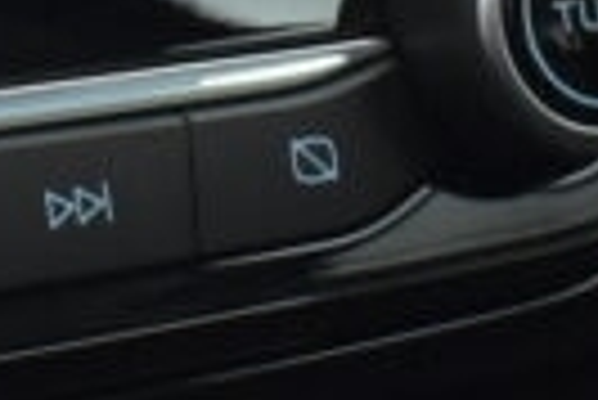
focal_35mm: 265
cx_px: -351
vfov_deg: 5.1
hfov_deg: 7.6
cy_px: -355
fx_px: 4404
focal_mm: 23
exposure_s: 1/100
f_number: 3.8
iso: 1600
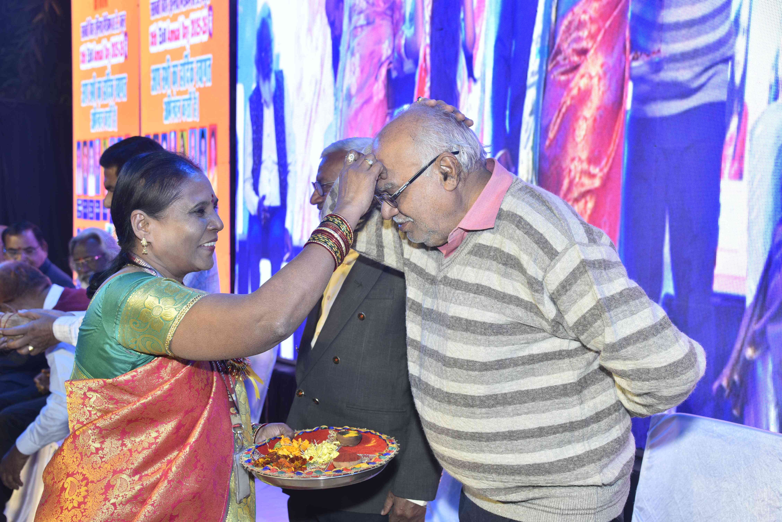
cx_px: 391
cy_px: 261
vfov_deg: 35.1
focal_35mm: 38
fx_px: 825
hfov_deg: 50.7
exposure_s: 1/160
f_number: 5
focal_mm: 38
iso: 320
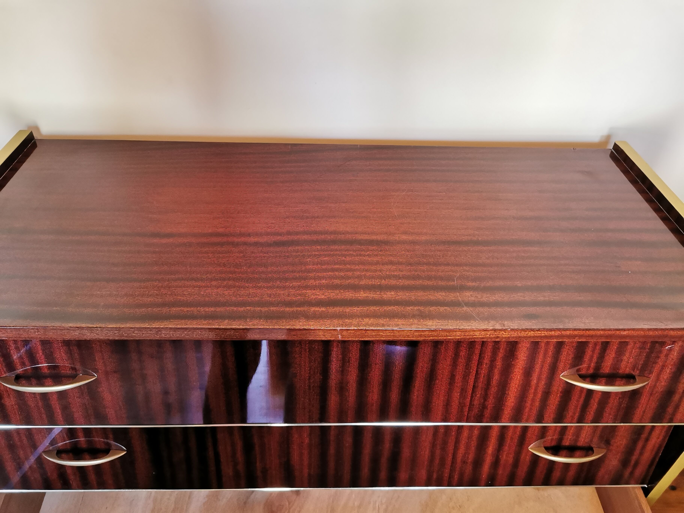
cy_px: 256
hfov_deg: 65.3
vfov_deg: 51.4
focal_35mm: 27
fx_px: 534
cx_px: 342
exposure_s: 1/60
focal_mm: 5.56
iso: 320
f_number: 1.6
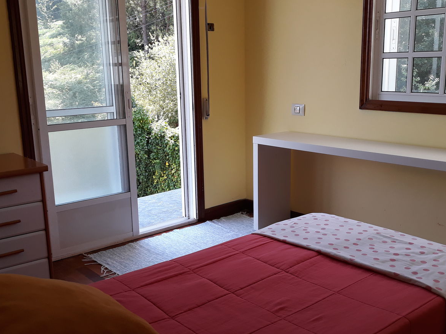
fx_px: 477
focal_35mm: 37
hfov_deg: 50.1
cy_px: 183
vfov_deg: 38.6
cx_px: 219
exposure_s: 1/133
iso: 40
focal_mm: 3.71
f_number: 1.7
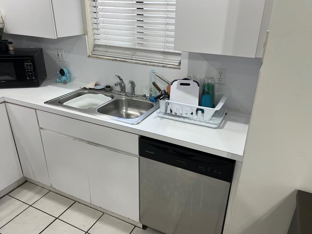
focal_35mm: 27
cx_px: 160
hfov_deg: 65.3
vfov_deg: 51.4
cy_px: 117
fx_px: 243
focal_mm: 5.7
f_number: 1.5
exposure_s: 1/120
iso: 64
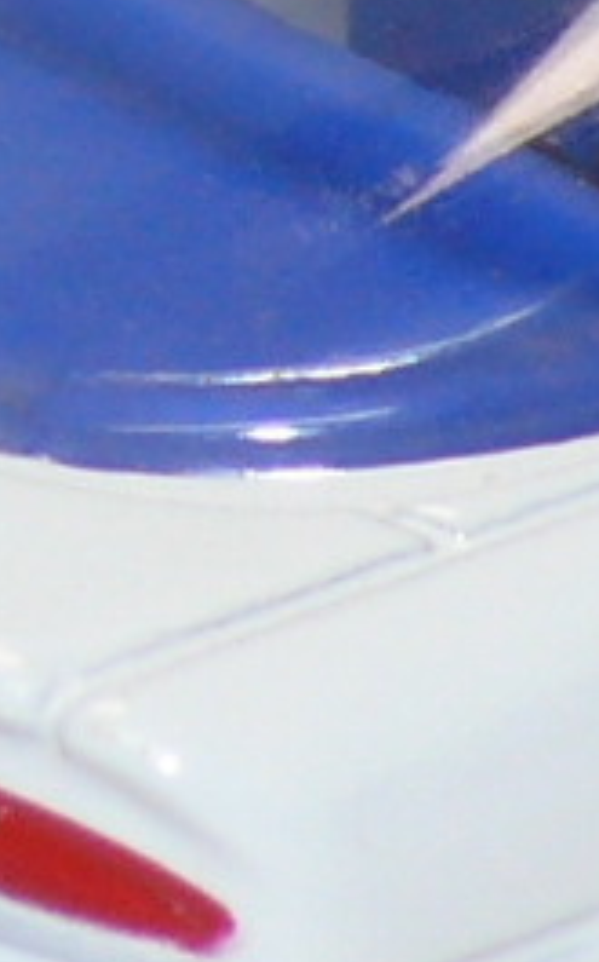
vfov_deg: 3.2
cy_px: 29
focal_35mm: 660
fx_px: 17286
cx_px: 1016
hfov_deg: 2.0
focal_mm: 13.6
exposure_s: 1/30
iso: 100
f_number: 4
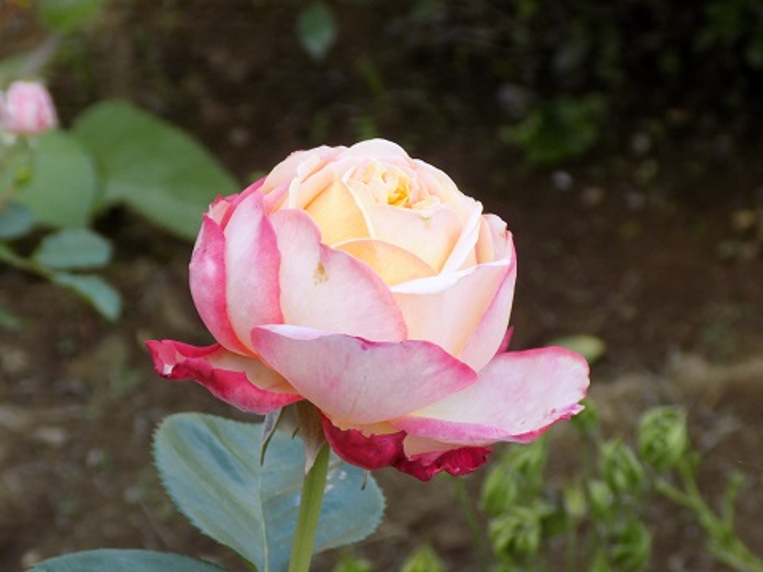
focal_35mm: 154
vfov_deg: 9.6
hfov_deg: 12.8
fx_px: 3394
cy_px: 286
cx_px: 382
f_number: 5.2
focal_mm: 27.3
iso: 80
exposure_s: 1/50
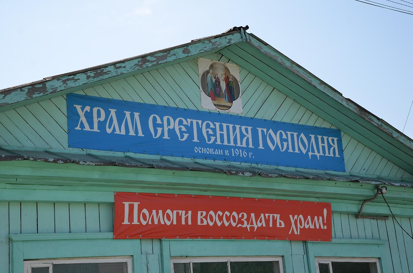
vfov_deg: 18.8
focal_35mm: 72
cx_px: 206
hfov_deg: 28.1
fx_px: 824
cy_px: 136
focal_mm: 48
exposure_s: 1/250
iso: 100
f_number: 6.3
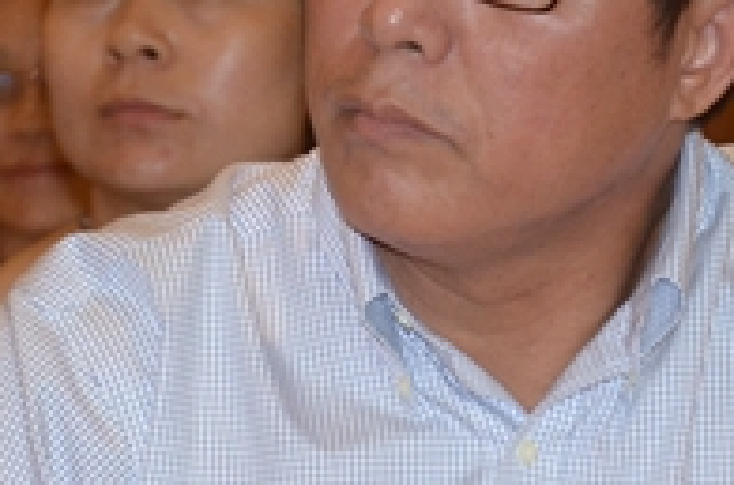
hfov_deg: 5.3
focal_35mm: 392
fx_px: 7964
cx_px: 455
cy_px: 333
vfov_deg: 3.5
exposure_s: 1/60
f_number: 5.6
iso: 1600
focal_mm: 85
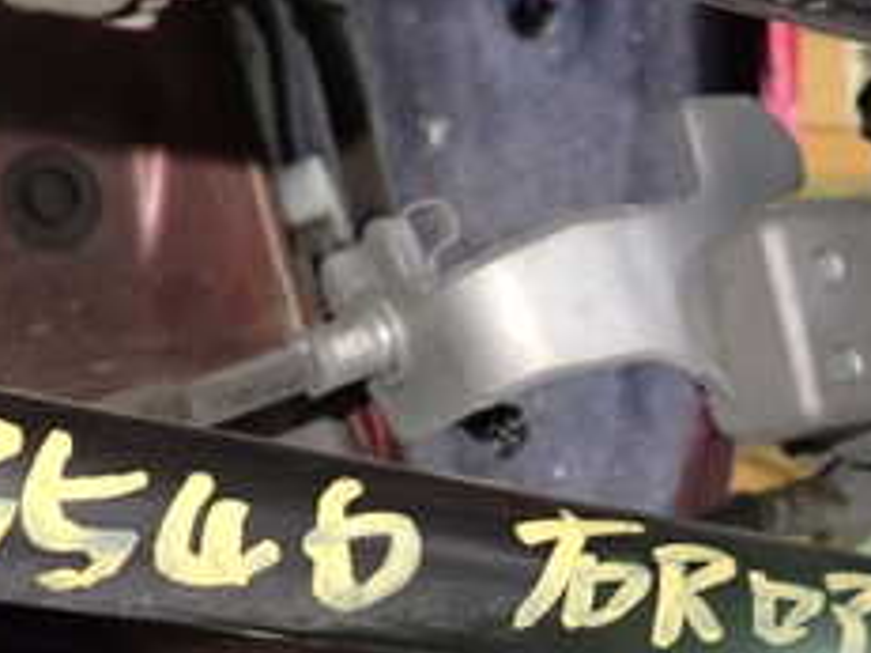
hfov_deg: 29.8
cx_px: 479
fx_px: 1635
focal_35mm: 65
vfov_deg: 21.7
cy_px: 661
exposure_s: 1/30
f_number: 2
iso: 800
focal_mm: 4.5
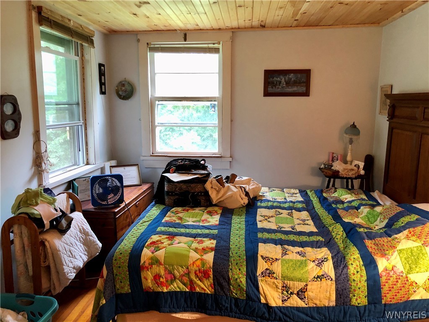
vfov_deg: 49.7
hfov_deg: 63.4
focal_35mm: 28
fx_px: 347
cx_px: 214
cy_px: 161
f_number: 1.8
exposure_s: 1/15
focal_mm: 4
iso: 64
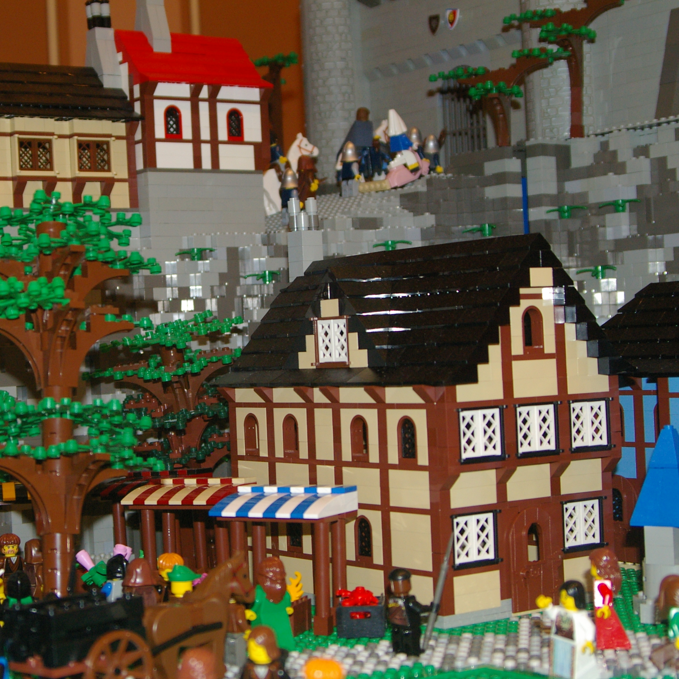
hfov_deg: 24.5
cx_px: 199
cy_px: 343
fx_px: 1553
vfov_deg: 24.7
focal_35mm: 70
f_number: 5.6
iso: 800
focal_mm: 36
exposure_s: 1/45
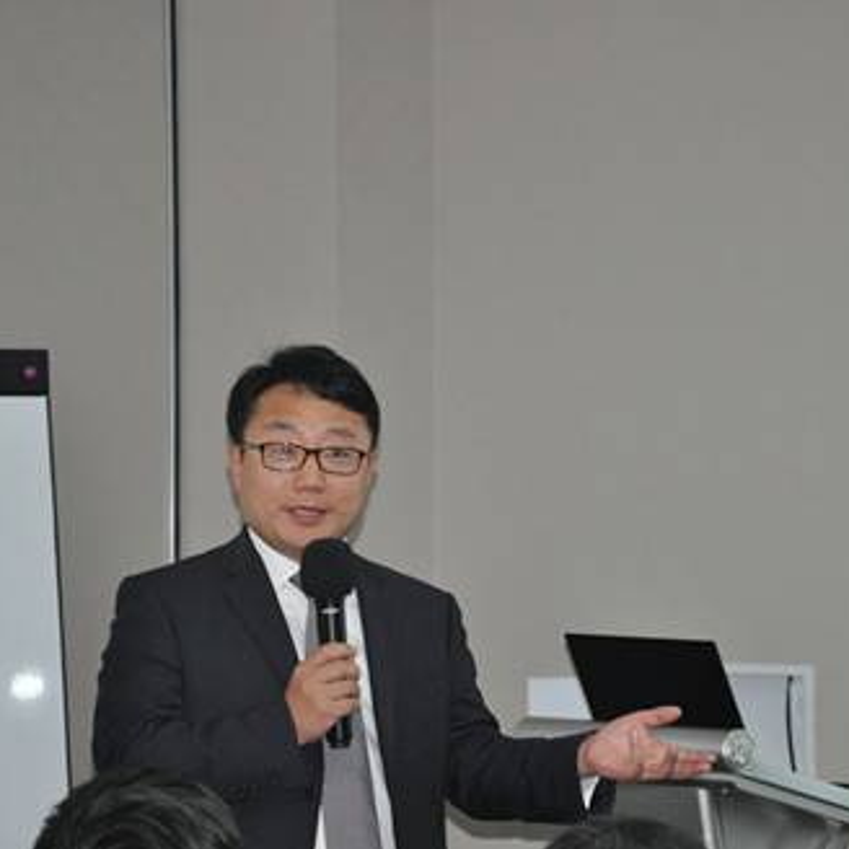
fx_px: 4041
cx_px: 538
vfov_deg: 12.0
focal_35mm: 146
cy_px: 426
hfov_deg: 12.0
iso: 800
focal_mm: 75
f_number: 5.3
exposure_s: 1/60
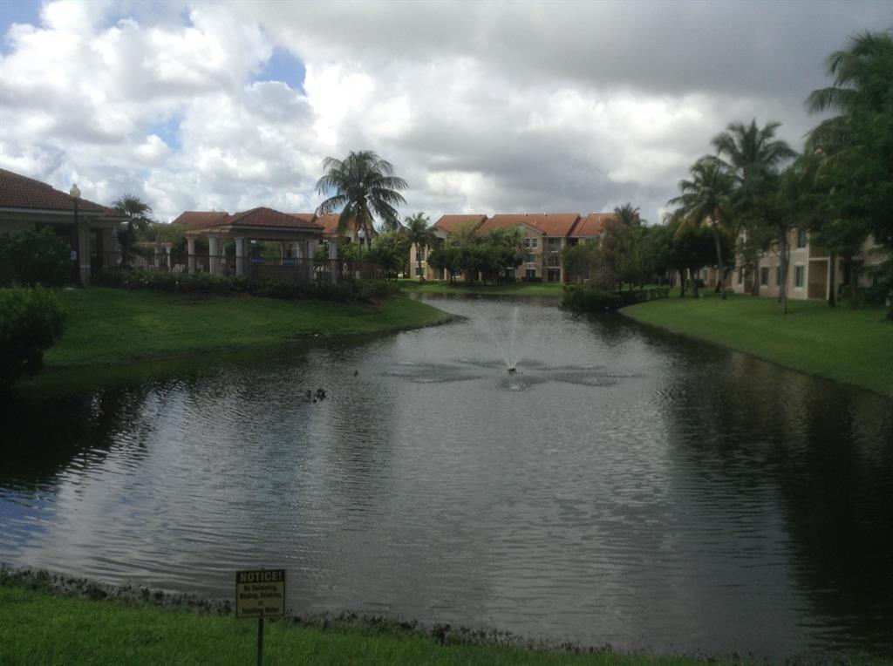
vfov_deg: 42.8
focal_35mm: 33
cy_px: 333
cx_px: 446
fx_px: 850
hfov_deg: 55.4
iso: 25
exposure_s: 1/1486
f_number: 2.4
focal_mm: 3.3
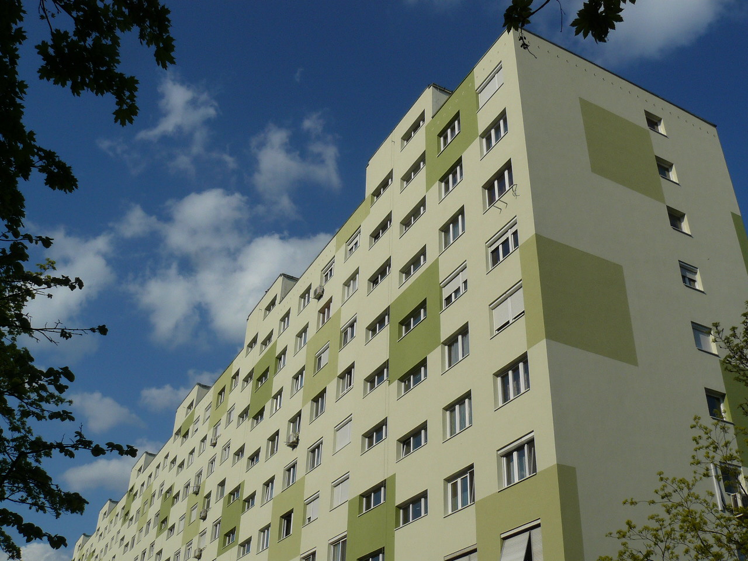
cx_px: 374
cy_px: 280
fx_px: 778
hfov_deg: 51.4
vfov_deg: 39.7
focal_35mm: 36
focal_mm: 6
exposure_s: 1/400
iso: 100
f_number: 8
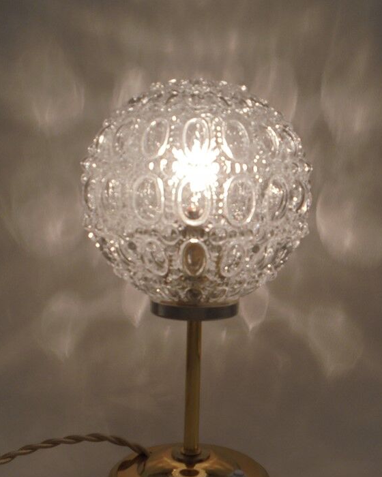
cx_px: 206
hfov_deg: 28.1
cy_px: 296
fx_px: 763
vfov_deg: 34.6
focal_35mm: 54
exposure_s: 1/125
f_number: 4.5
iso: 100
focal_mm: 7.8
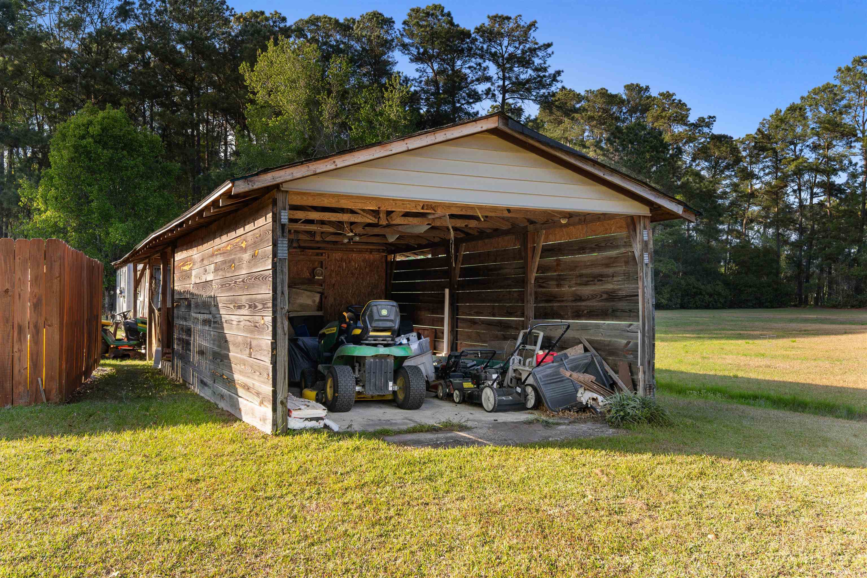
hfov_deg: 61.9
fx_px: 722
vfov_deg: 43.6
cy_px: 289
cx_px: 434
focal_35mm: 30
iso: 100
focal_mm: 20
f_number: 6.3
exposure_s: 1/160
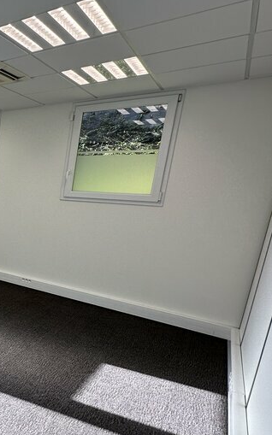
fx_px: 332
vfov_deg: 66.2
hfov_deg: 29.9
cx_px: -119
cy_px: 244
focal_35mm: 28
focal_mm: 2.22
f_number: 2.2
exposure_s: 1/200
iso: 40
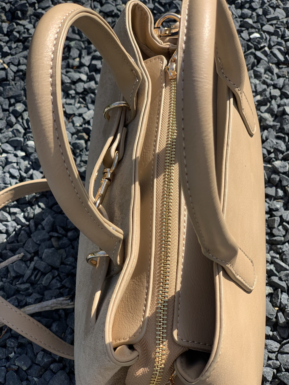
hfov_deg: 28.0
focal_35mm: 52
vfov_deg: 36.8
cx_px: 144
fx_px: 579
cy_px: 192
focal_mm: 6
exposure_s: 1/578
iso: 16
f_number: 2.4
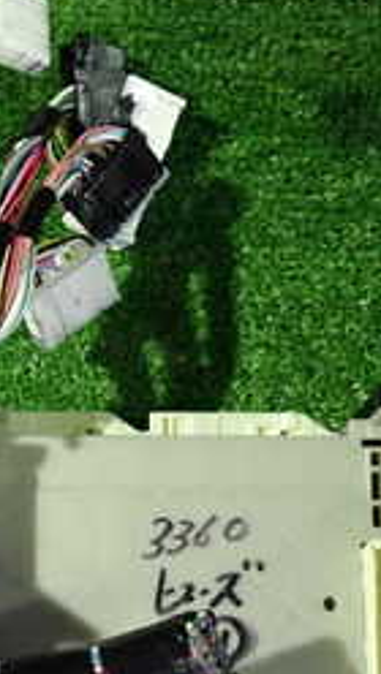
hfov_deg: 15.2
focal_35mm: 79
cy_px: 552
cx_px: 73
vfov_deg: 26.3
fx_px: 1415
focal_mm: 5.4
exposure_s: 1/25
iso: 800
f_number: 2.3
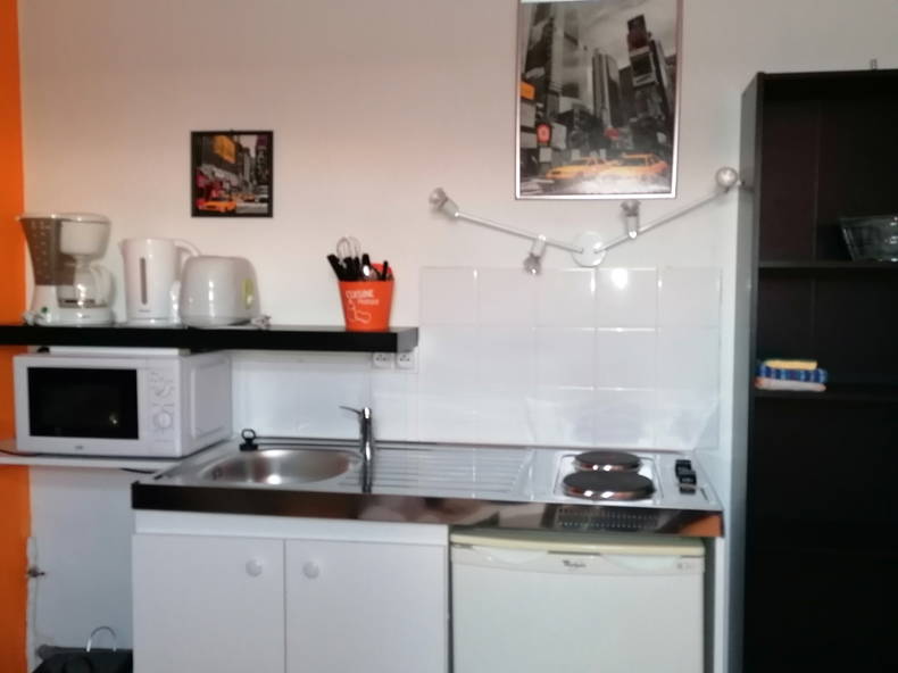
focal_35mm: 37
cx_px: 449
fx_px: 960
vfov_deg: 38.6
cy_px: 336
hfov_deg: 50.2
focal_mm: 4.75
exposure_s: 1/25
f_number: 1.8
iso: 320
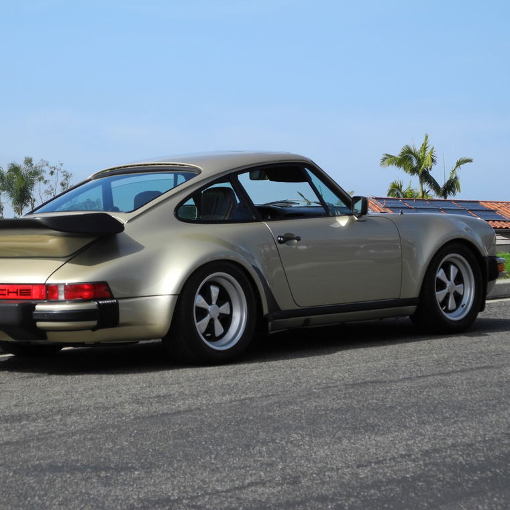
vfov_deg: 15.6
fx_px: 1867
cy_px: 253
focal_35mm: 112
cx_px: 214
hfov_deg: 15.5
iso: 100
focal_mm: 20.1
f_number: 4.5
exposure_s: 1/847
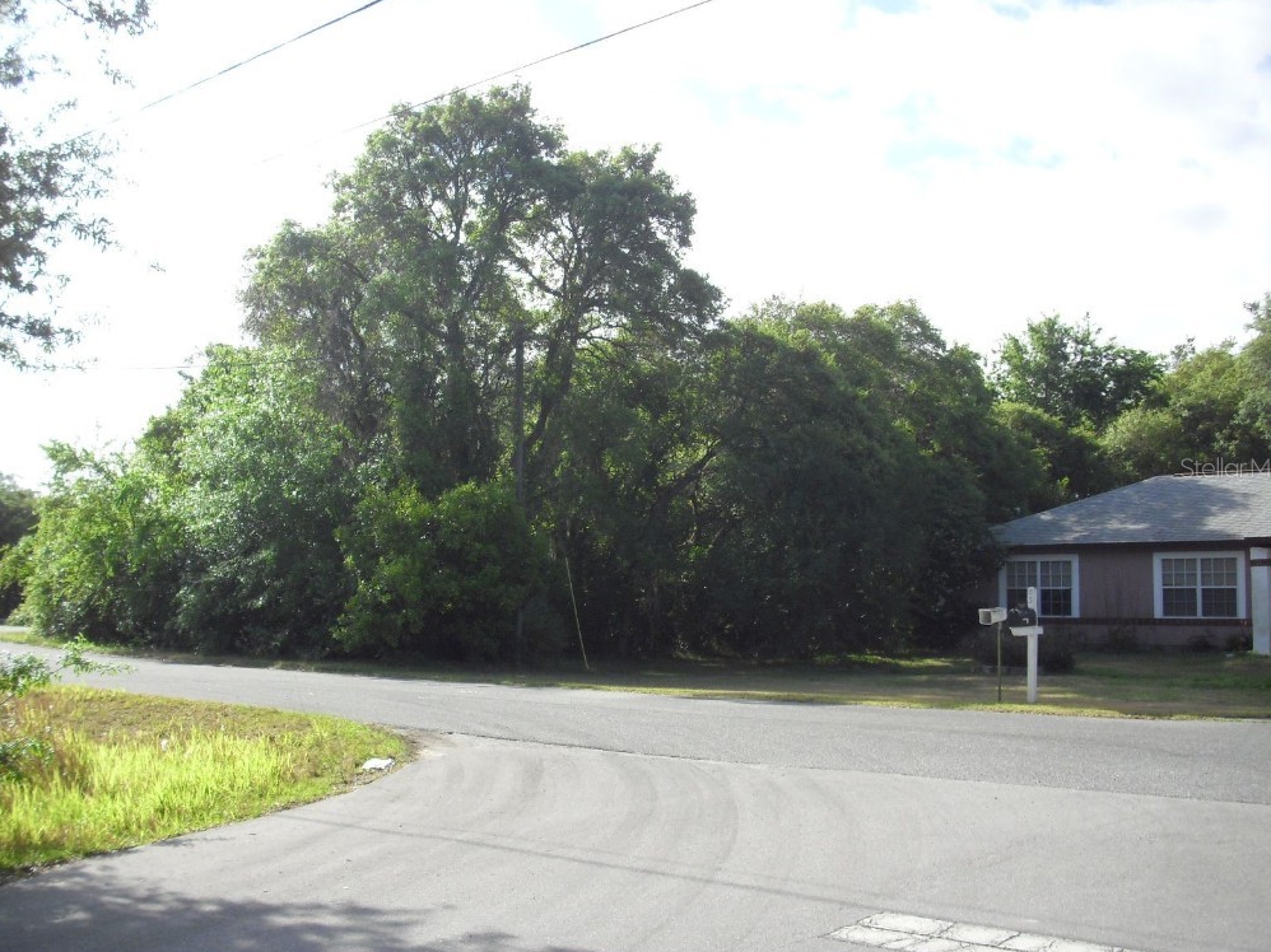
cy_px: 467
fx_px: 1432
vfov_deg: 36.8
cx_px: 648
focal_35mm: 39
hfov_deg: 47.9
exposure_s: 1/125
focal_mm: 6.2
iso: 100
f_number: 8
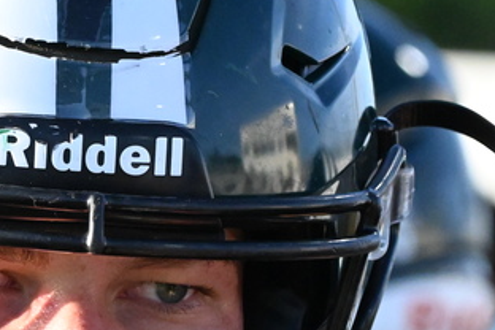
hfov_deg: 2.3
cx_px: 124
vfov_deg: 1.6
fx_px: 12195
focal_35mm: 887
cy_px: 315
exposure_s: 1/4000
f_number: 7.1
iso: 5600
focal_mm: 180
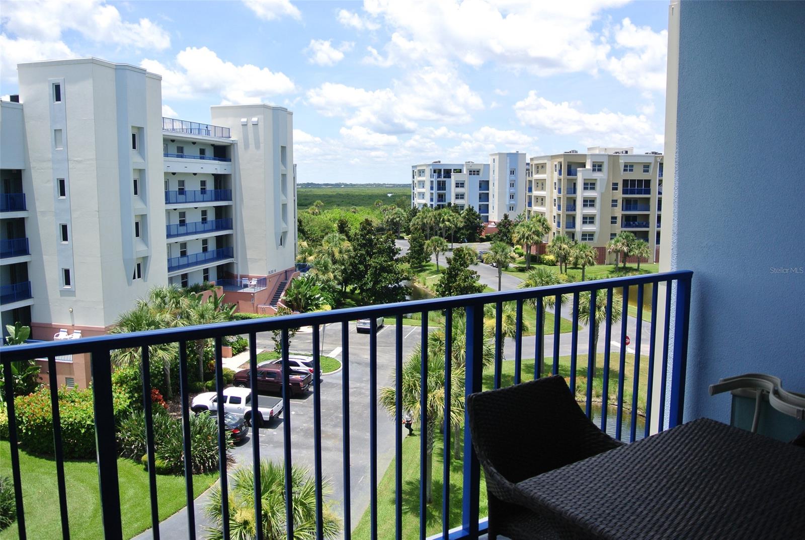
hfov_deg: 63.6
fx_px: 650
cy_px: 270
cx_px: 402
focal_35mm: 29
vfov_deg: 45.1
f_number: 3.5
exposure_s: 1/800
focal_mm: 11
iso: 100
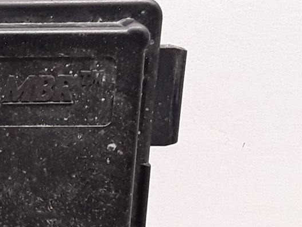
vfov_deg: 13.5
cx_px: -148
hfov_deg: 16.5
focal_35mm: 109
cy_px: 192
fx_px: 951
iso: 100
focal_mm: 2.91
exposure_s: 1/50
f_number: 1.9
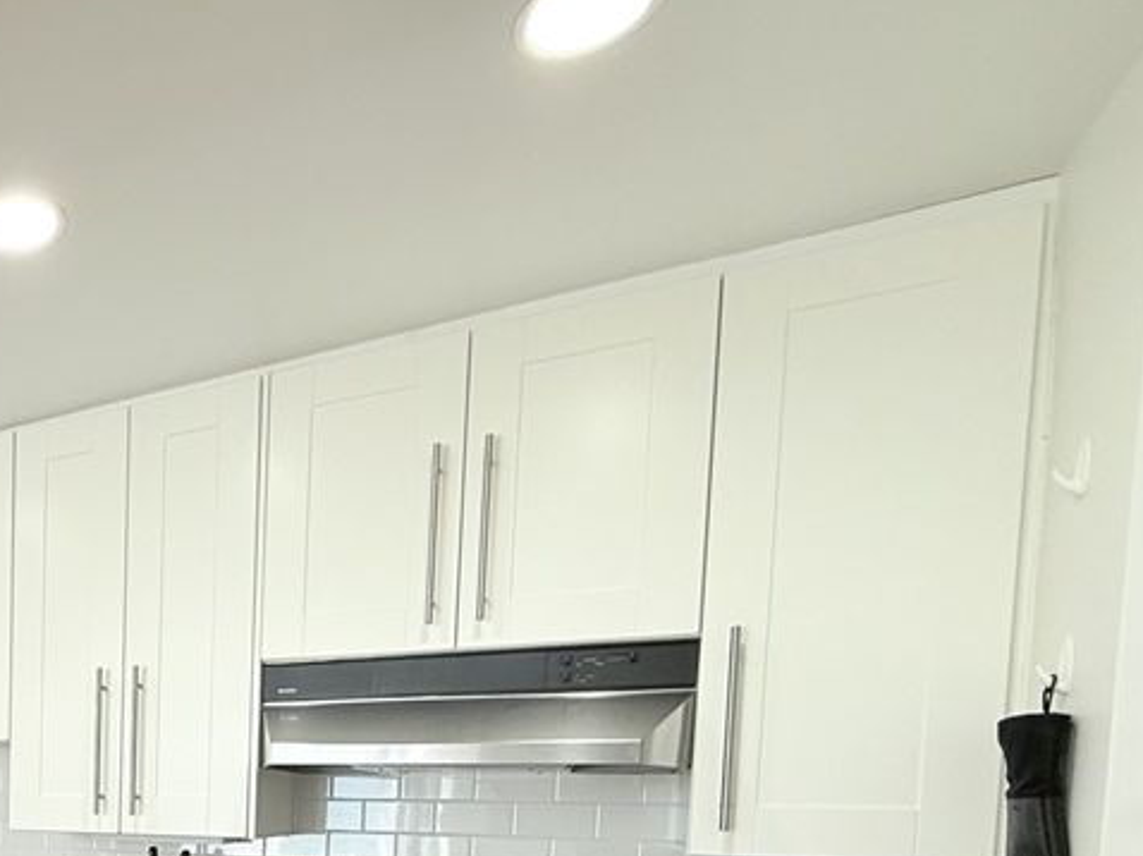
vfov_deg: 40.9
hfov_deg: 47.9
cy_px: 854
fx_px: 990
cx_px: -36
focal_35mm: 30
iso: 200
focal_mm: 2.22
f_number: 2.2
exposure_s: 1/60
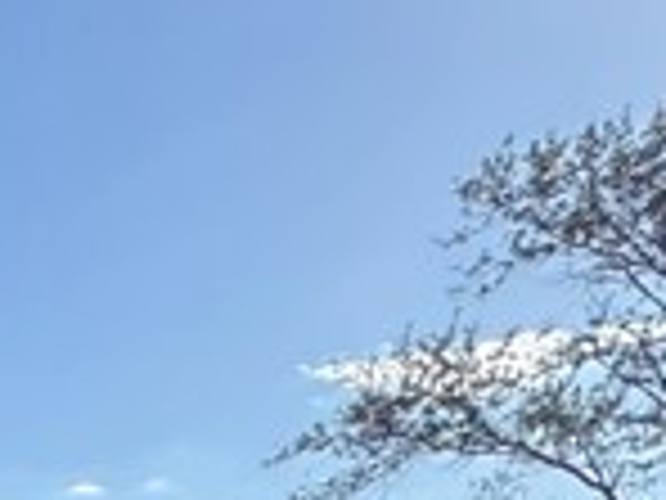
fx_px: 1866
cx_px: -1062
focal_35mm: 97
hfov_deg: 13.2
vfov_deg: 12.1
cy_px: 1212
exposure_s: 1/1370
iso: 50
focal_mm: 2.22
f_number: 2.2
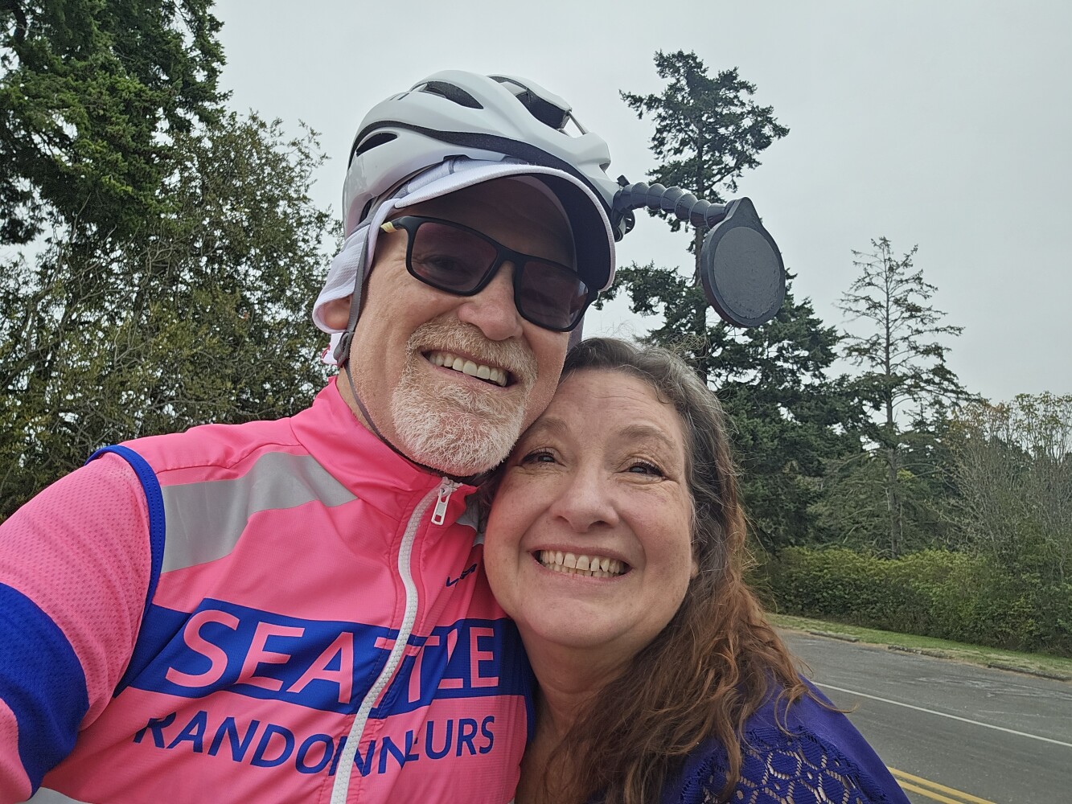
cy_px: 402
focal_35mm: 25
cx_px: 536
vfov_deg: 54.9
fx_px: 774
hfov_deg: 69.4
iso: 25
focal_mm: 3.3
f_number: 2.2
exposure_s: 1/662
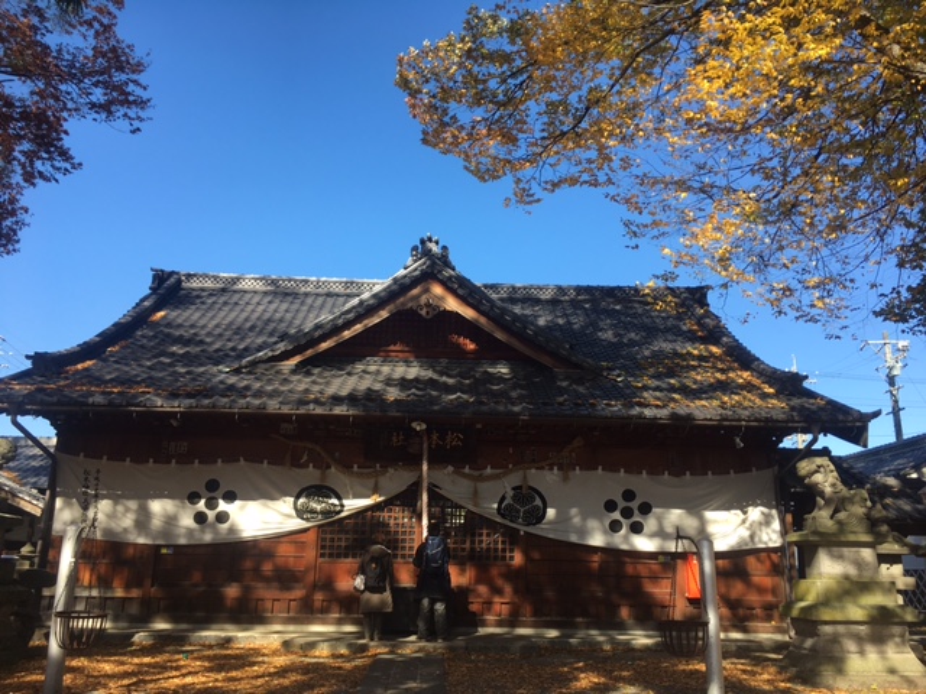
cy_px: 347
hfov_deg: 61.7
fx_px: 776
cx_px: 463
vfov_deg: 48.2
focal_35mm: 29
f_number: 2.2
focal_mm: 4.15
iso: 25
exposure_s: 1/545
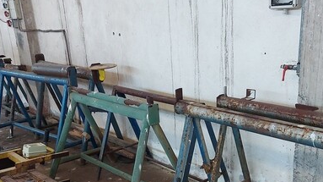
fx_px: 351
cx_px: 176
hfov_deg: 49.4
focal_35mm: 41
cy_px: 141
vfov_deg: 28.5
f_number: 1.8
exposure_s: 1/50
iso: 200
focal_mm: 5.23
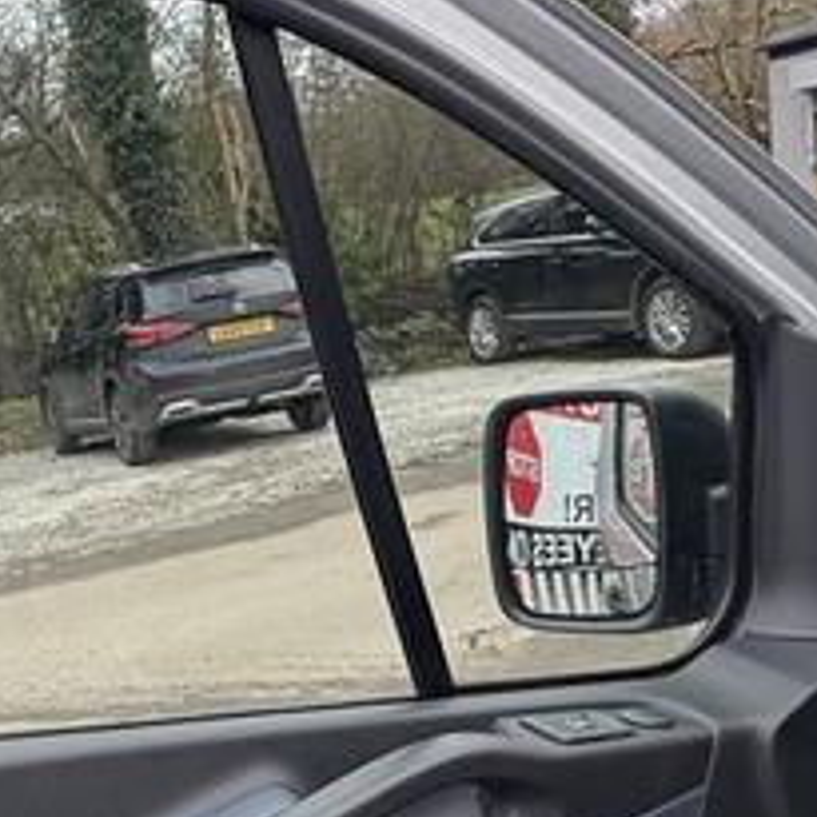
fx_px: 1442
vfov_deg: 30.9
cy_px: 650
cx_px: 151
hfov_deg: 30.8
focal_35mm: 54
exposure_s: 1/99
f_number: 2.2
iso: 125
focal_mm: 2.22
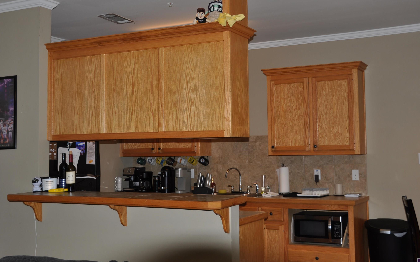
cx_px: 203
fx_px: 533
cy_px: 110
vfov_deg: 27.6
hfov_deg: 43.0
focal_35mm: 47
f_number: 3.8
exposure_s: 1/60
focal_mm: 27
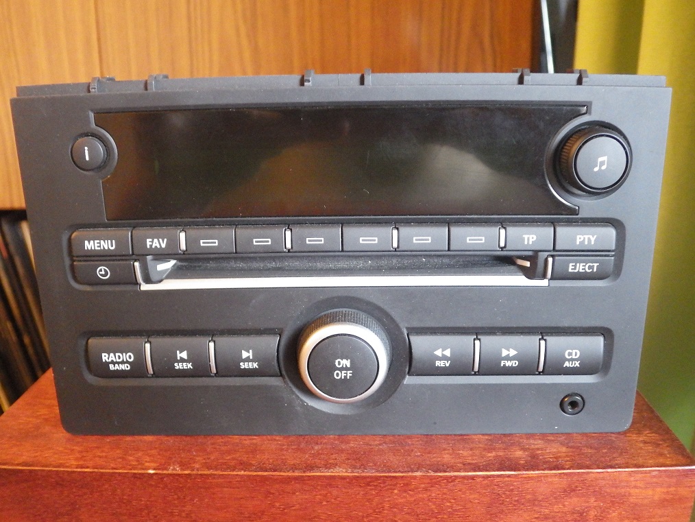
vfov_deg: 45.5
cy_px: 261
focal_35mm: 31
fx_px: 623
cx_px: 348
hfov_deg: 58.3
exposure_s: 1/40
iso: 1600
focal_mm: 5.5
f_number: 2.3
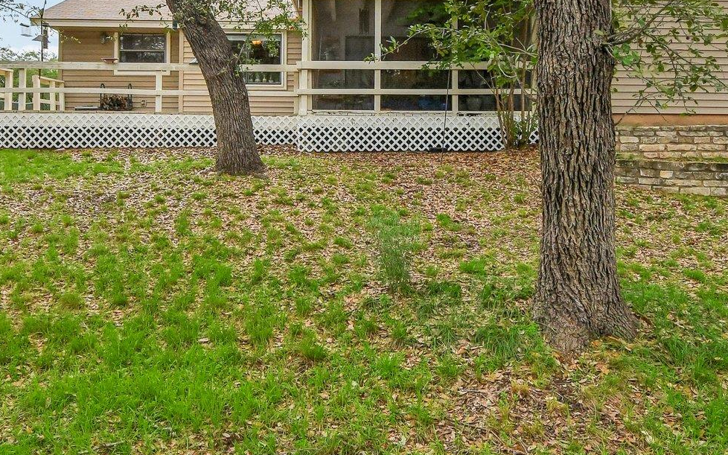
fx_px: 635
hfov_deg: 59.7
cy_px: 76
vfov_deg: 37.6
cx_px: 374
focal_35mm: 32
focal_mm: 10
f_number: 8
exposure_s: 1/500
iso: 400
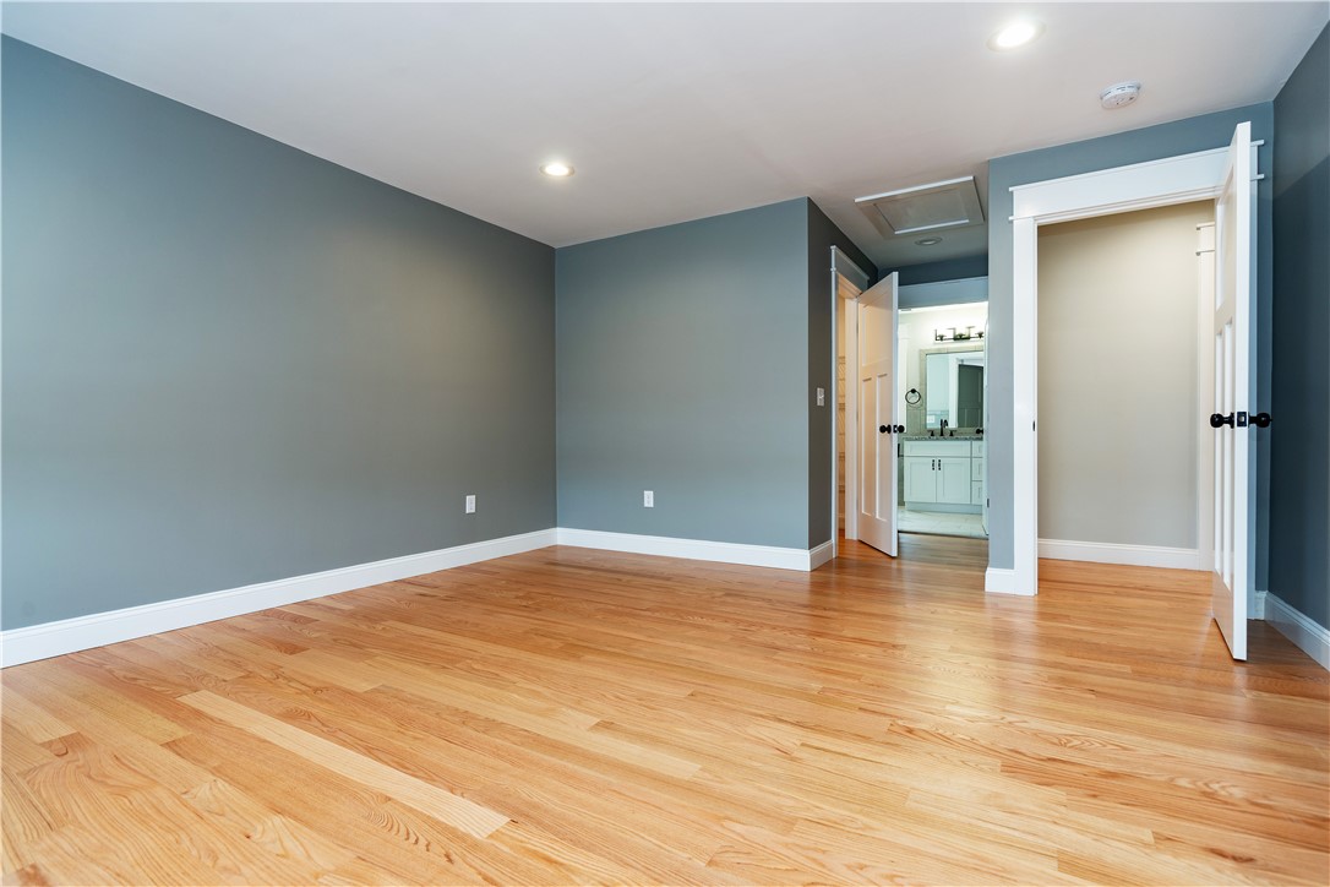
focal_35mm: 16
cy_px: 444
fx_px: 591
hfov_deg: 96.7
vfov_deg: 73.7
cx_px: 665
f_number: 6.3
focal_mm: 16
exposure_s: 1/4
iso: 100
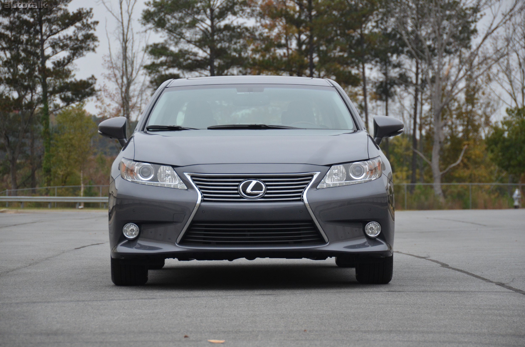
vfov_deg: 9.6
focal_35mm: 142
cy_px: 174
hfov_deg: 14.4
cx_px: 262
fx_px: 2074
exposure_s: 1/640
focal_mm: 95
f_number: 5.3
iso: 800
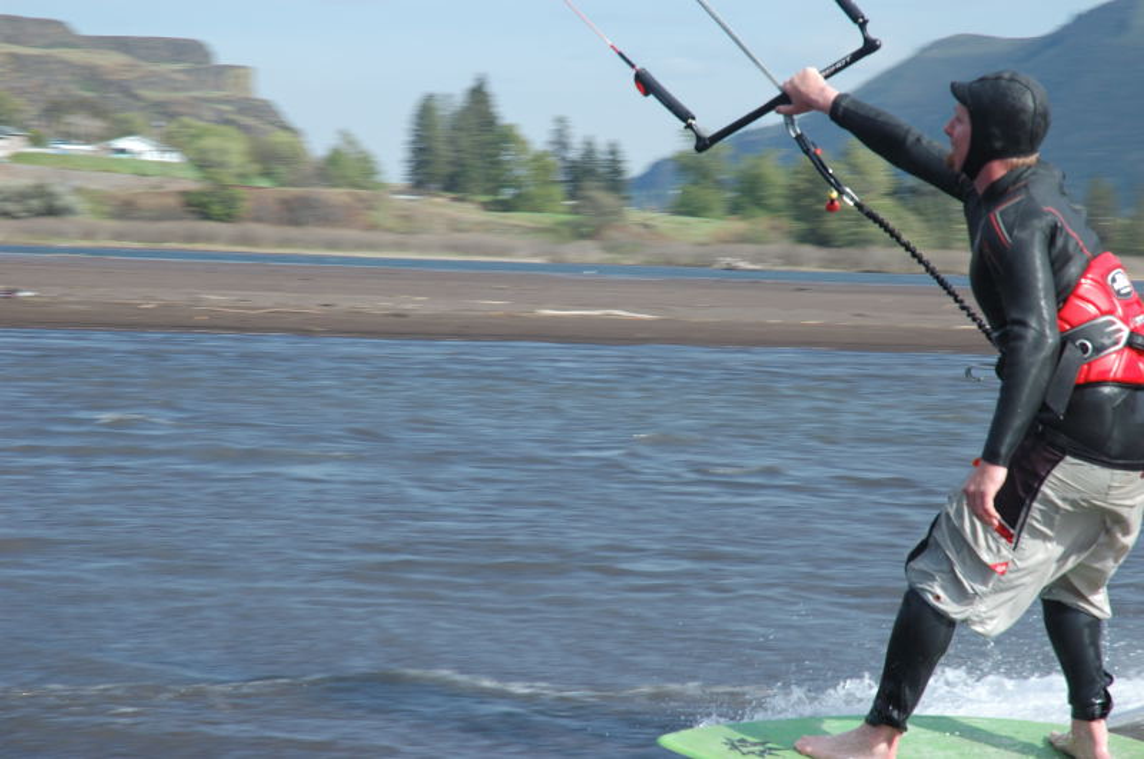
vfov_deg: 13.0
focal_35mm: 105
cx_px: 572
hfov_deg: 19.5
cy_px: 380
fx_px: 3332
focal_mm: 70
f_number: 13
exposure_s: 1/250
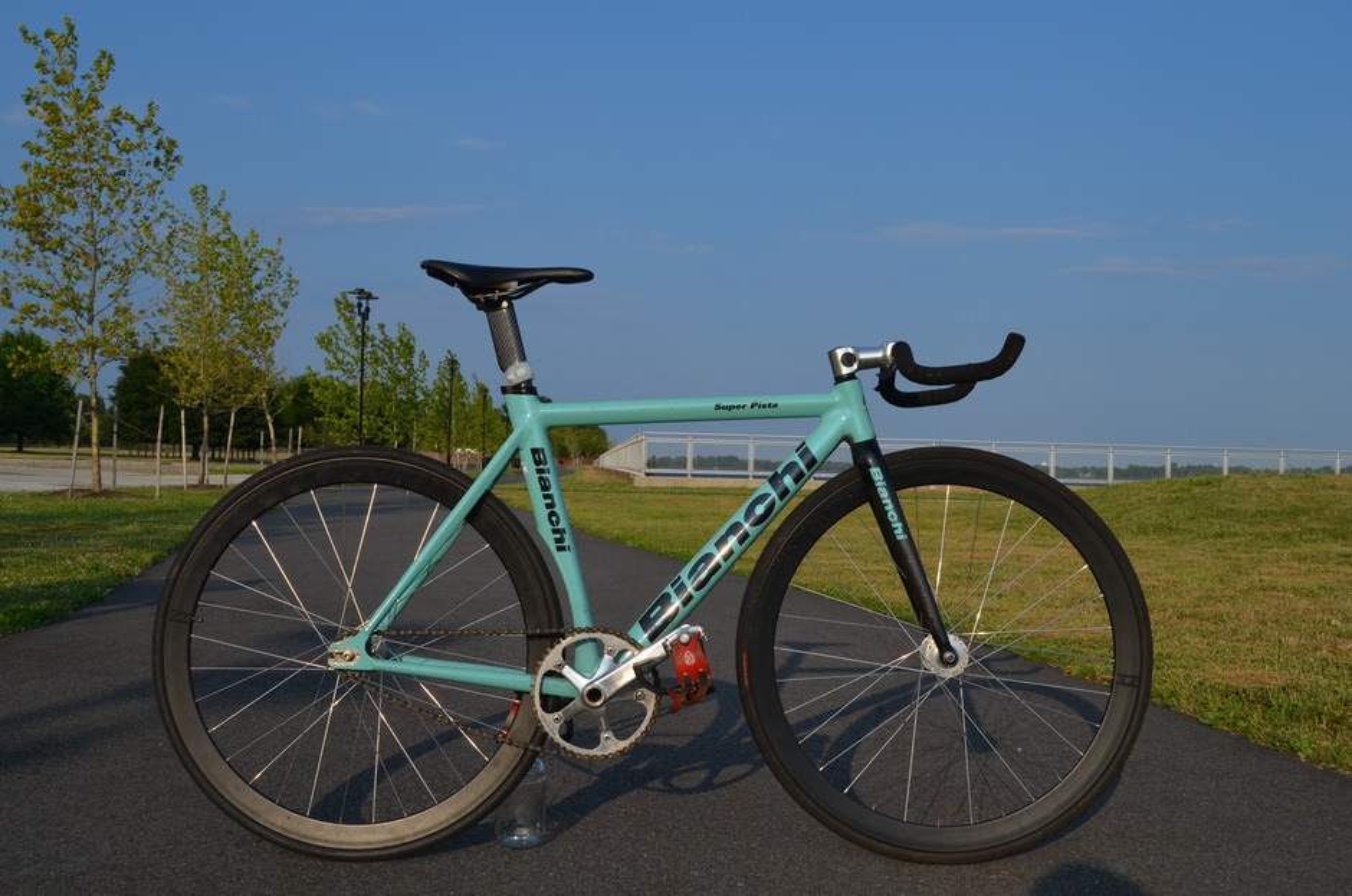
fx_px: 1349
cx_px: 676
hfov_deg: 53.2
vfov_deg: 36.7
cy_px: 448
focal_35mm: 36
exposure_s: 1/250
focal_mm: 24
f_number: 8
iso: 100
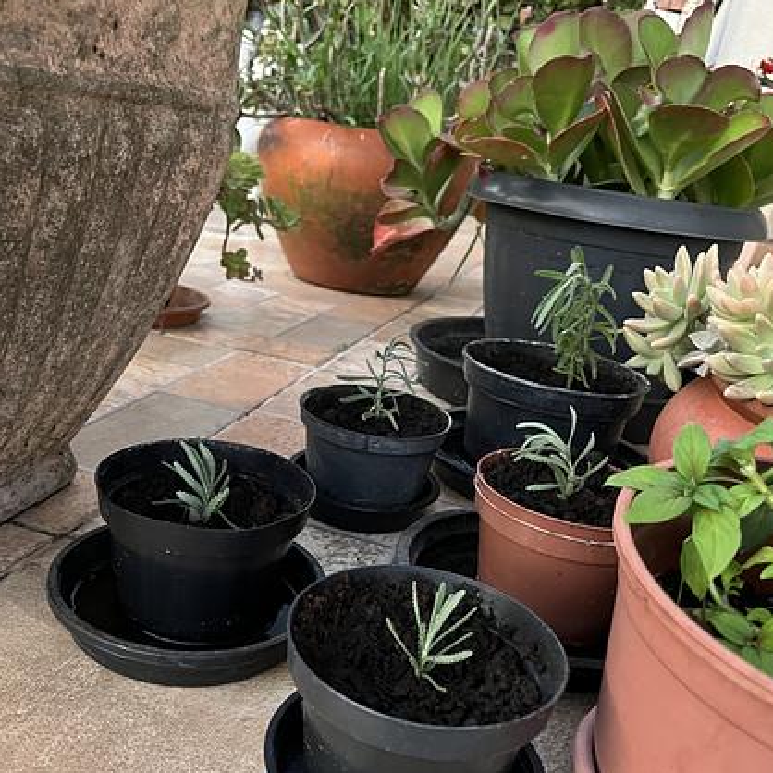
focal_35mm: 33
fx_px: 834
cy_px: 418
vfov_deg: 49.7
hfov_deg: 49.7
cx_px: 379
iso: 640
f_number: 1.6
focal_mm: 5.1
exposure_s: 1/30
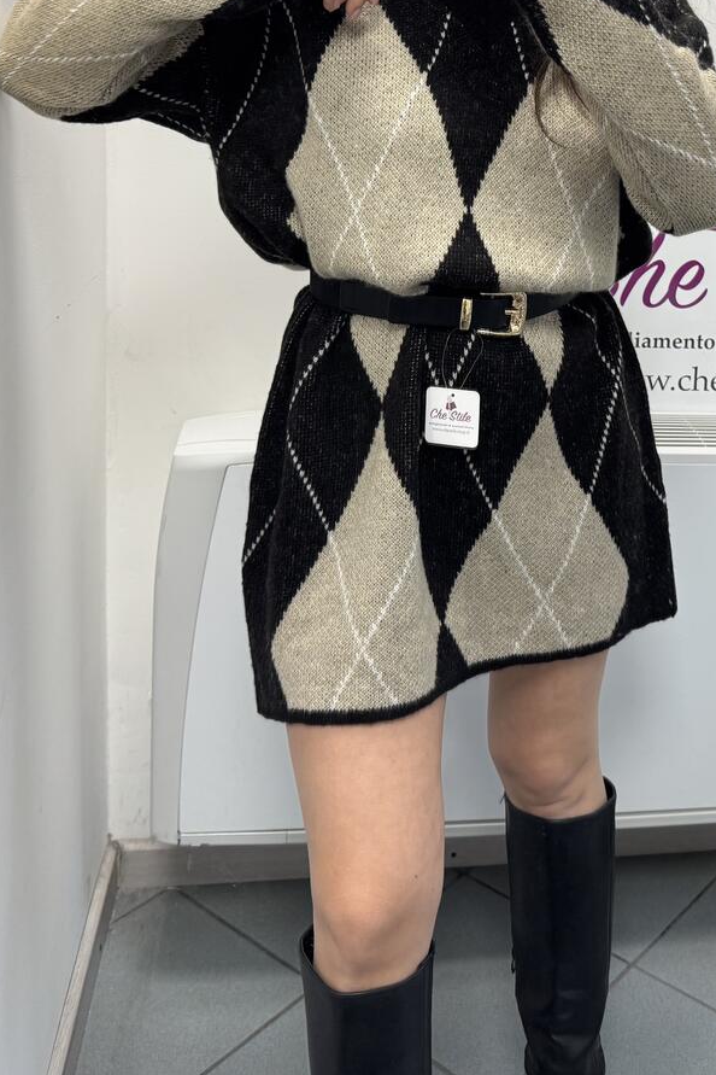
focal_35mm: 42
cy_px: 273
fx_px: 1253
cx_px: 537
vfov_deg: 44.9
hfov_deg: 31.3
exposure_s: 1/100
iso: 160
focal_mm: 6.76
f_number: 1.78
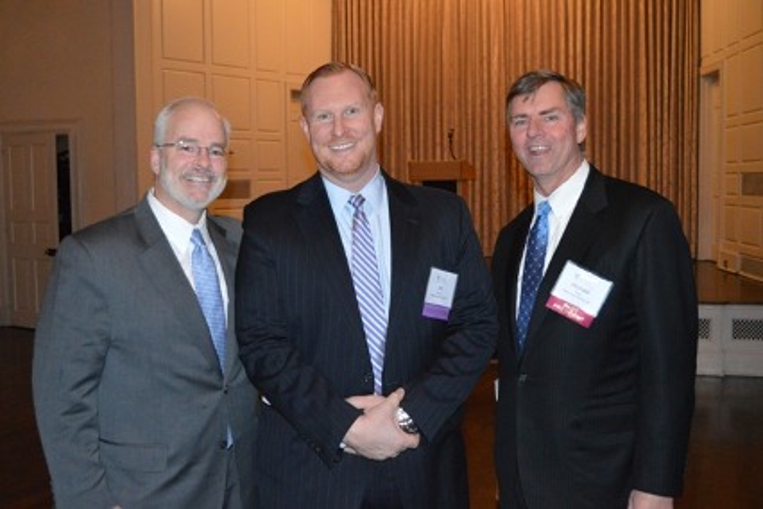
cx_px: 382
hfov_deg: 46.4
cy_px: 254
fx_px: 890
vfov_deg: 31.9
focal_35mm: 42
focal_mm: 28
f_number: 4.2
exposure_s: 1/60
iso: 3200
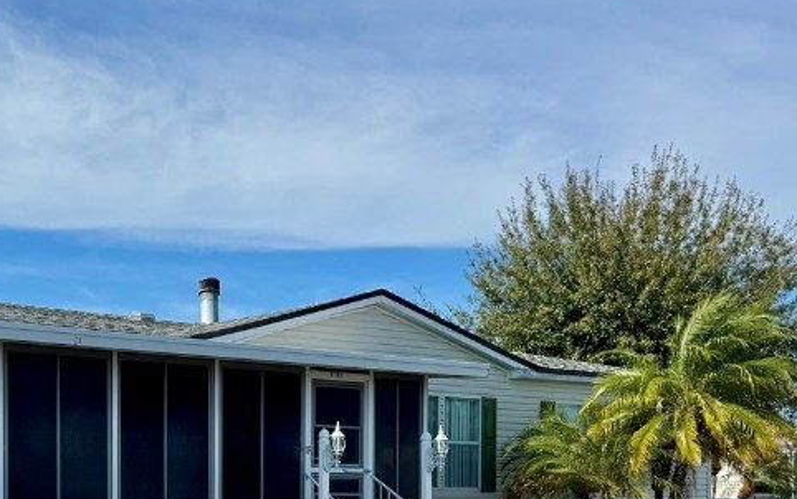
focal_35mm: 54
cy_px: 509
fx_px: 1174
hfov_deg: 36.3
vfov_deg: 23.0
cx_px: 162
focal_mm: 6.76
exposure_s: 1/5348
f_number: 1.78
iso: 80
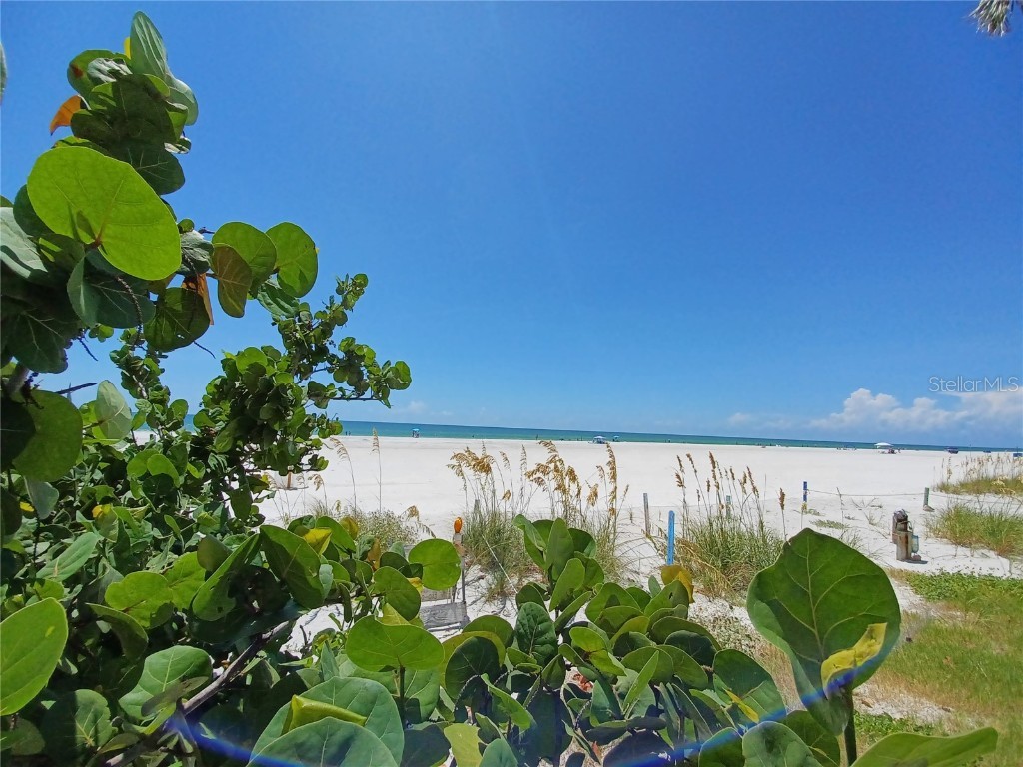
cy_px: 384
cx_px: 512
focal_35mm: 13
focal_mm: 1.42
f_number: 2.2
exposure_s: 1/2439
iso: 40
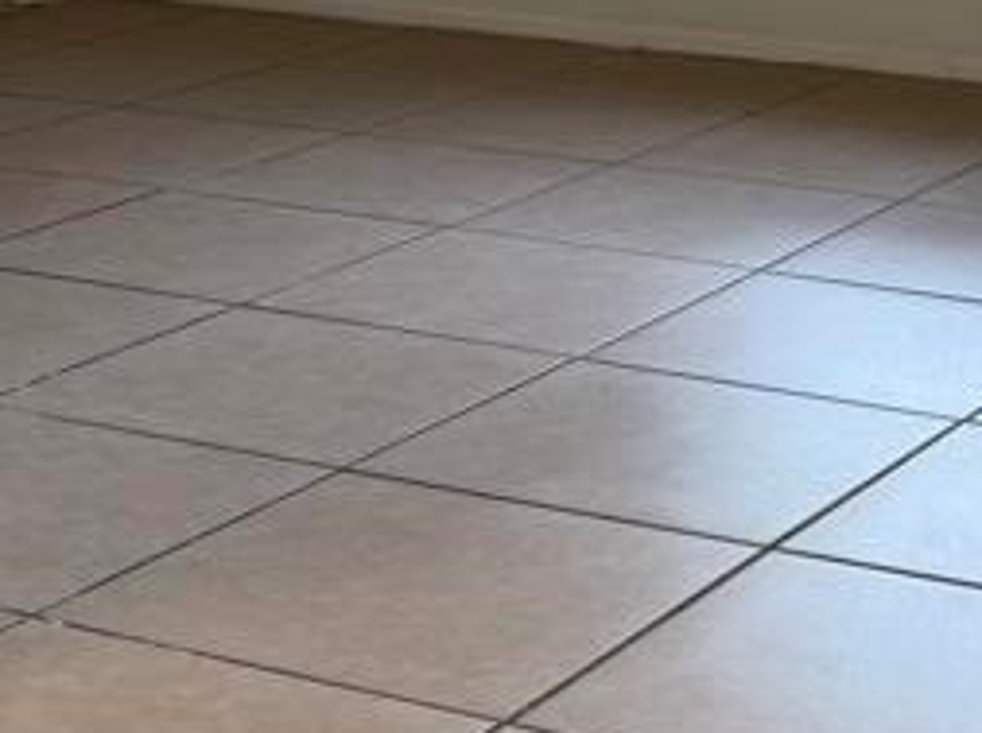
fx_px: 2153
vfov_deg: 18.0
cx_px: 621
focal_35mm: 76
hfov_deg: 25.6
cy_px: -225
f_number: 1.78
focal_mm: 6.76
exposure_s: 1/60
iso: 125
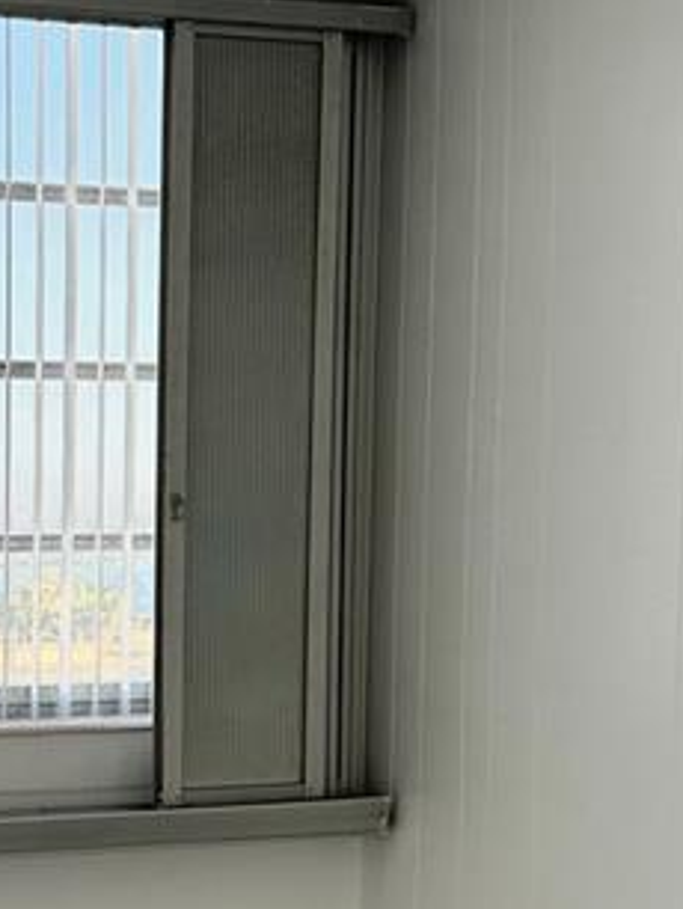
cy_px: 778
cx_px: -151
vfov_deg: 20.5
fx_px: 2469
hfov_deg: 15.2
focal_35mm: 94
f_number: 1.78
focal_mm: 6.86
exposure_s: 1/704
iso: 80
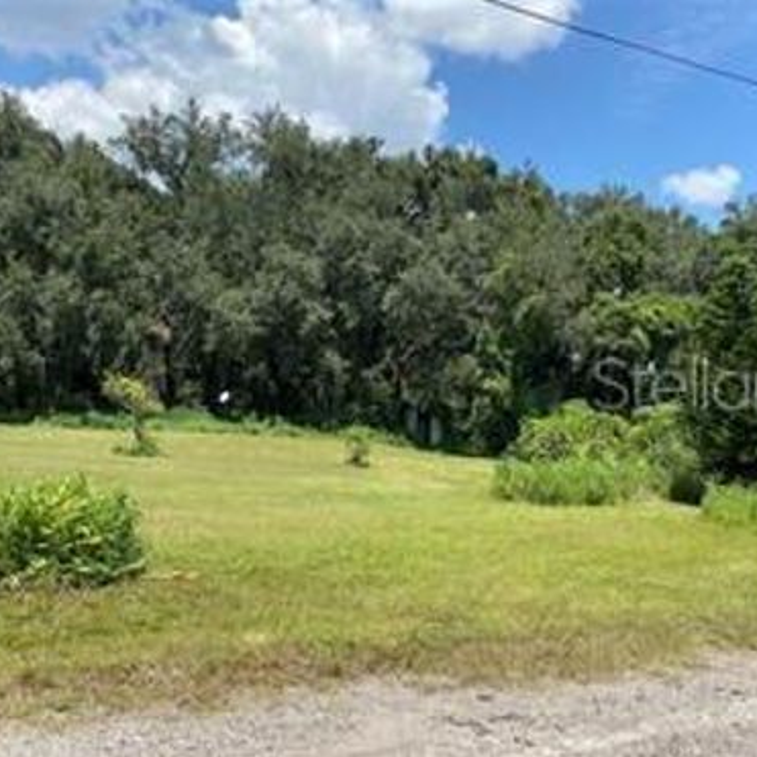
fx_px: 767
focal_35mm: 31
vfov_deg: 52.5
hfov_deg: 52.5
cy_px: 381
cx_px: 406
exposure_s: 1/2141
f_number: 1.8
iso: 32
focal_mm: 4.25
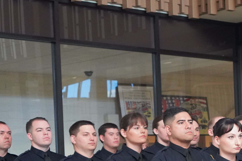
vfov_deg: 12.1
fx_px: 746
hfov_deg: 16.5
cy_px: 175
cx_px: 379
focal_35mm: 111
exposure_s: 1/160
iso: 4000
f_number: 4
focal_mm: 29
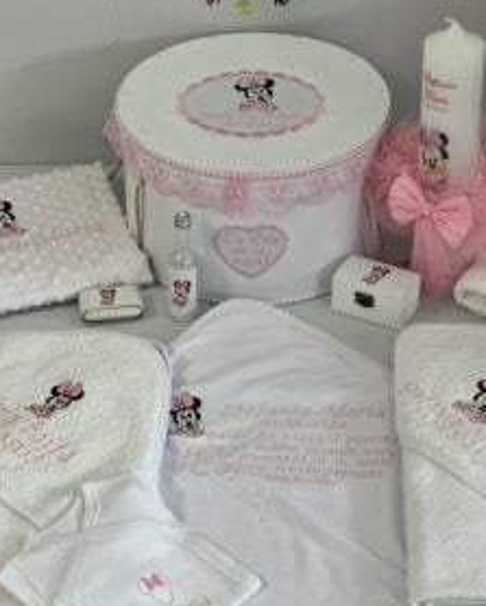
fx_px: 1939
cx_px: 272
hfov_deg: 14.3
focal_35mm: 108
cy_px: 264
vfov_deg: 17.8
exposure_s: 1/121
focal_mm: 9
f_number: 2.8
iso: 160
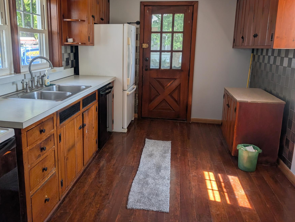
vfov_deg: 49.6
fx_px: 239
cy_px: 93
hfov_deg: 63.0
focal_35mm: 28
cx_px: 123
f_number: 1.68
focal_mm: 6.9
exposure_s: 1/50
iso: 27
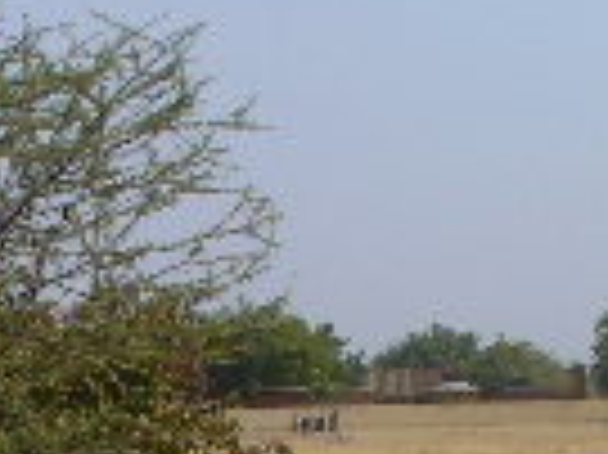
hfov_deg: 11.3
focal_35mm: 175
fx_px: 3071
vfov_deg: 8.4
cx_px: 369
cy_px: 584
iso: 64
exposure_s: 1/500
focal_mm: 6.1
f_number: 5.6
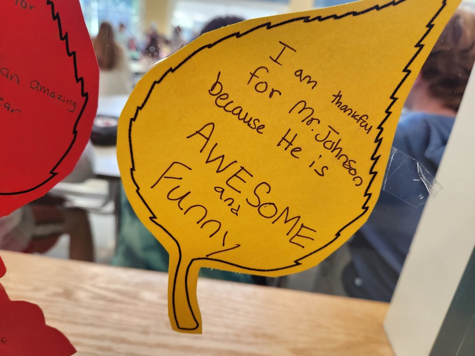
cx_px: 238
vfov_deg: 58.9
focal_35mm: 23
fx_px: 316
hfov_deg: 73.9
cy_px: 178
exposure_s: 1/120
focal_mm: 5.4
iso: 160
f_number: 1.8
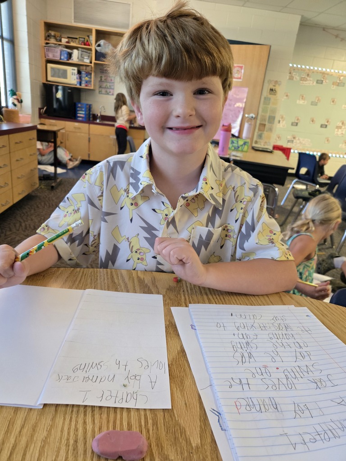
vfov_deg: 73.9
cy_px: 230
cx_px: 173
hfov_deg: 58.9
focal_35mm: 23
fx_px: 307
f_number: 1.8
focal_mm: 5.4
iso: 800
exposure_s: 1/60
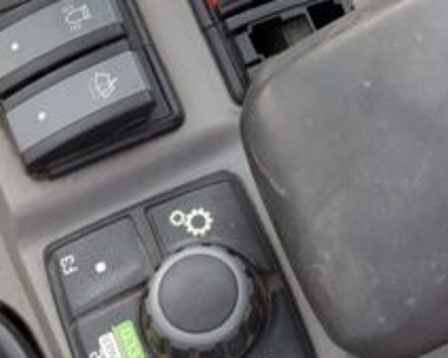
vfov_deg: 11.0
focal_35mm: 137
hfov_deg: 13.9
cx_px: 408
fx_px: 1814
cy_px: -89
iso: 20
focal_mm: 3
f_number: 1.8
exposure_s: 1/122
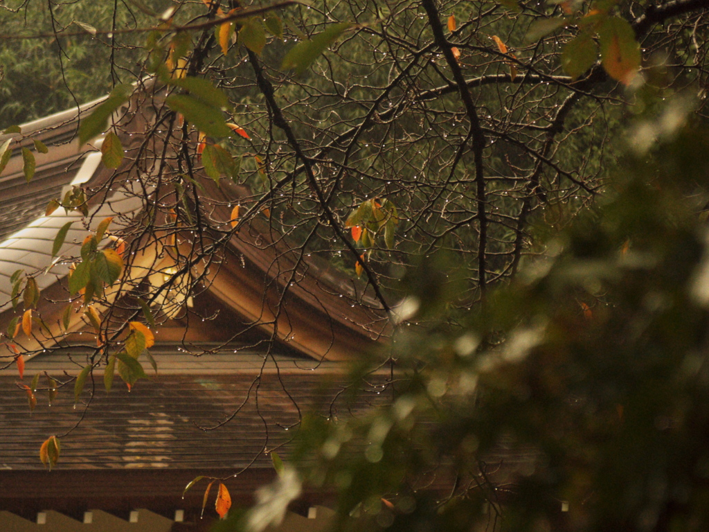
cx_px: 354
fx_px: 5141
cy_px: 266
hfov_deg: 7.9
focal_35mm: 251
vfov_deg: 5.9
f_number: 2.8
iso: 2500
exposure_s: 1/250
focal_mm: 45
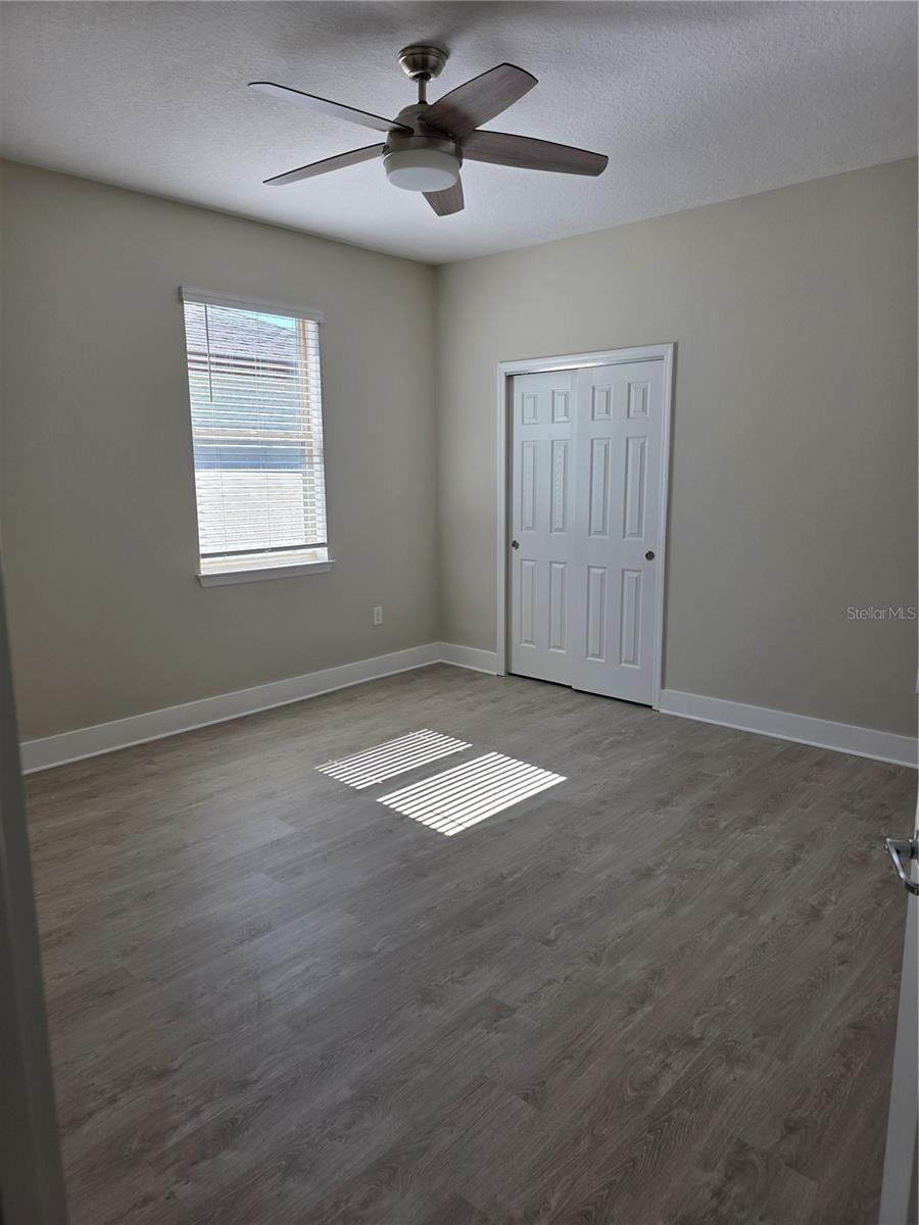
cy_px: 612
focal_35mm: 23
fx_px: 814
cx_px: 460
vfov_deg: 73.9
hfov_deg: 58.9
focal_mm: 6.3
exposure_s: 1/359
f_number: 1.7
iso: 50
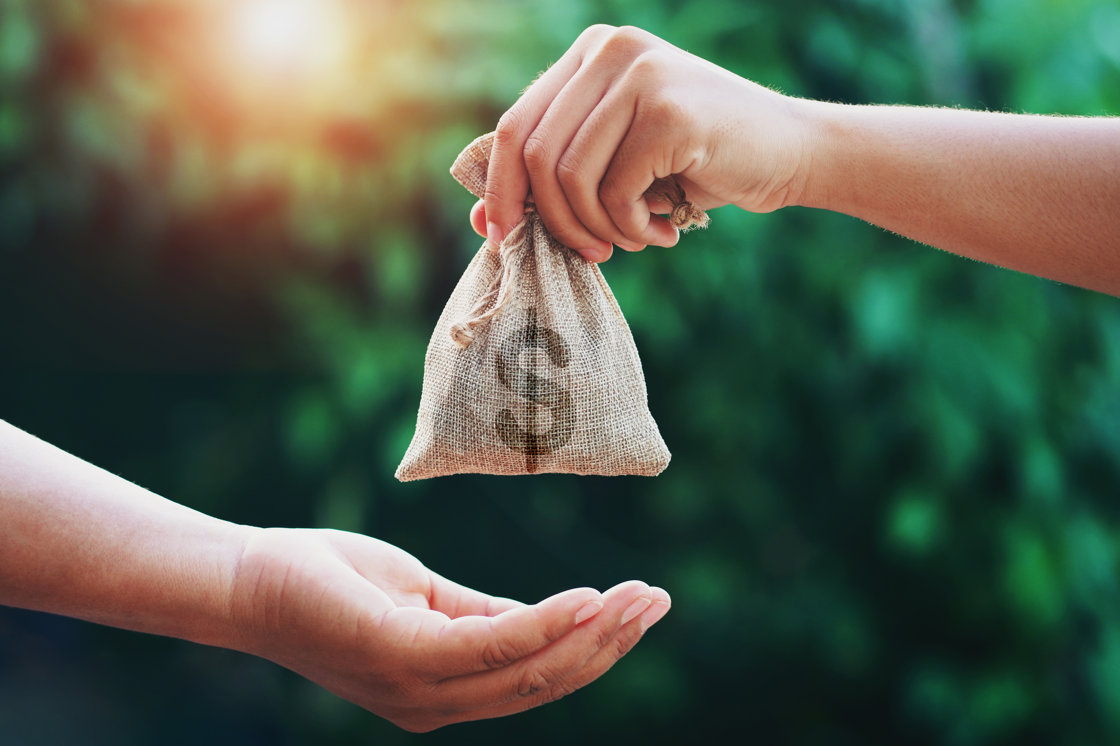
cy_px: 373
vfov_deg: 16.1
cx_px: 560
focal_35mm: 85
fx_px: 2644
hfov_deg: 23.9
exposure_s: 1/125
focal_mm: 85
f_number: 3.5
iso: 400
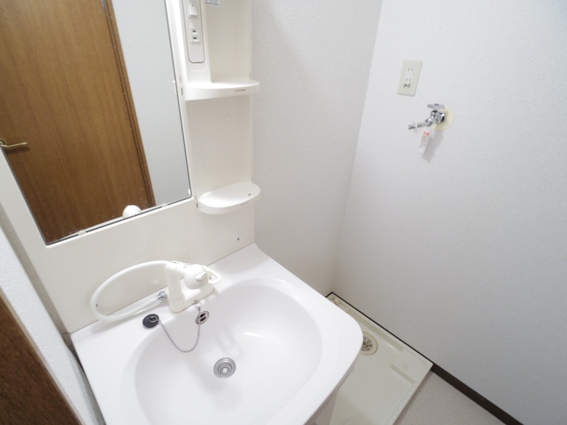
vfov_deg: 74.7
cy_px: 212
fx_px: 278
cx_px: 284
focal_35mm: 17
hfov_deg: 91.0
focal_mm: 3.8
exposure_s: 1/3.33
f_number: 3.7
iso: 200
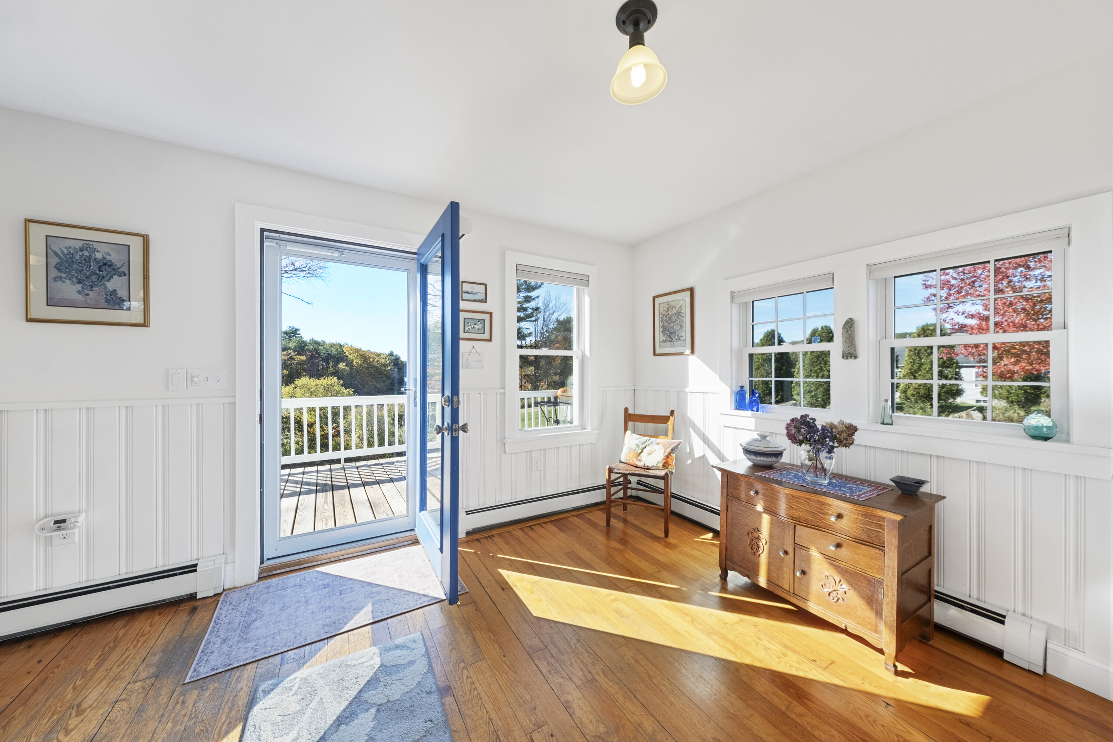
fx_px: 371
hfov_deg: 112.6
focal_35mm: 12
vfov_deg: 90.0
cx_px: 556
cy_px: 371
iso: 500
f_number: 8
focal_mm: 8
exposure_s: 1/30
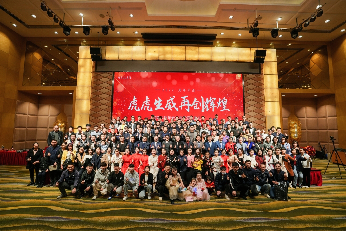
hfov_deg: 96.8
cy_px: 116
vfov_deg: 73.7
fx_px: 154
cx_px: 173
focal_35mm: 16
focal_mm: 16
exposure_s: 1/50
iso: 500
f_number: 7.1
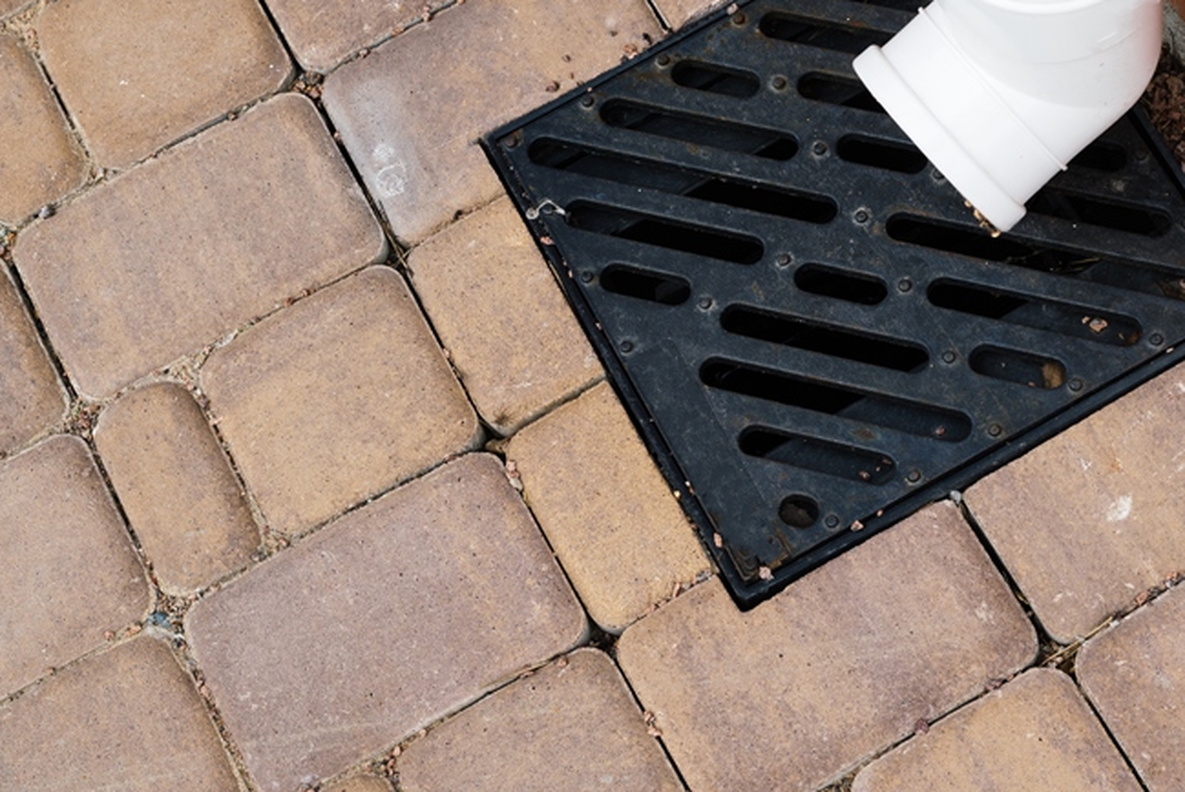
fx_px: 2537
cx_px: 769
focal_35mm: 77
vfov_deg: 17.8
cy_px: 391
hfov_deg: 26.2
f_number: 7.1
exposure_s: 1/160
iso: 100
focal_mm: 50
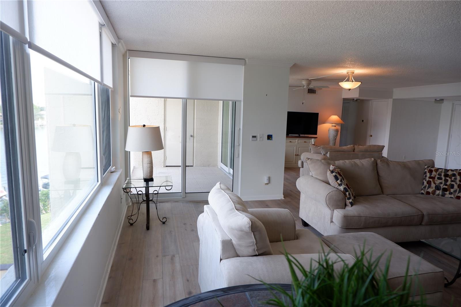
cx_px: 230
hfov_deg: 76.1
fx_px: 294
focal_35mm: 23
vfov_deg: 55.1
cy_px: 154
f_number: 3.5
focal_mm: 15.2
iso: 200
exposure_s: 1/100
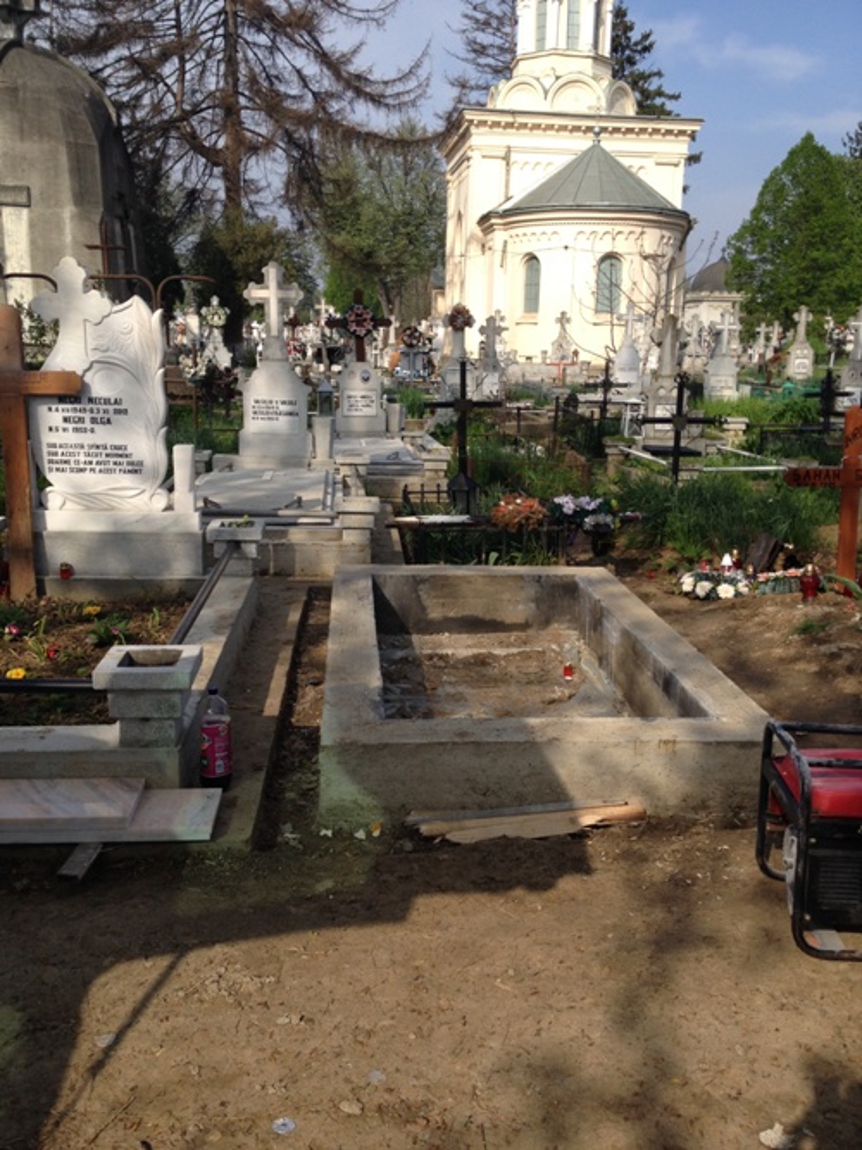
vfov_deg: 52.6
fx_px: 1162
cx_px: 431
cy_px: 575
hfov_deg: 40.7
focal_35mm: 35
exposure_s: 1/1577
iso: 50
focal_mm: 4.28
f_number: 2.4
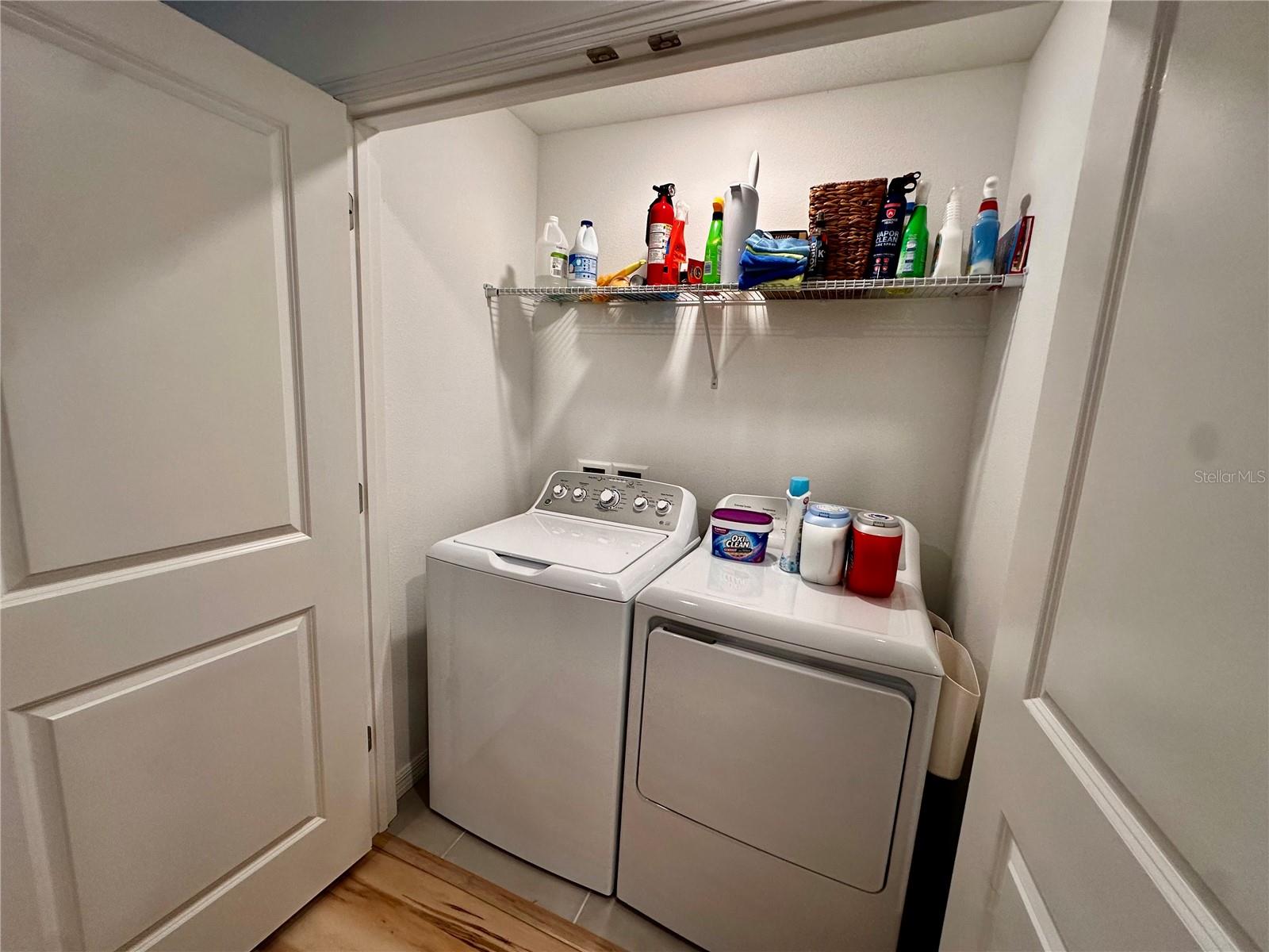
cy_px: 476
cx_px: 634
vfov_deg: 85.7
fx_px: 513
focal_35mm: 14
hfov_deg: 102.1
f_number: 2.2
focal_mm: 2.22
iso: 160
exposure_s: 1/120
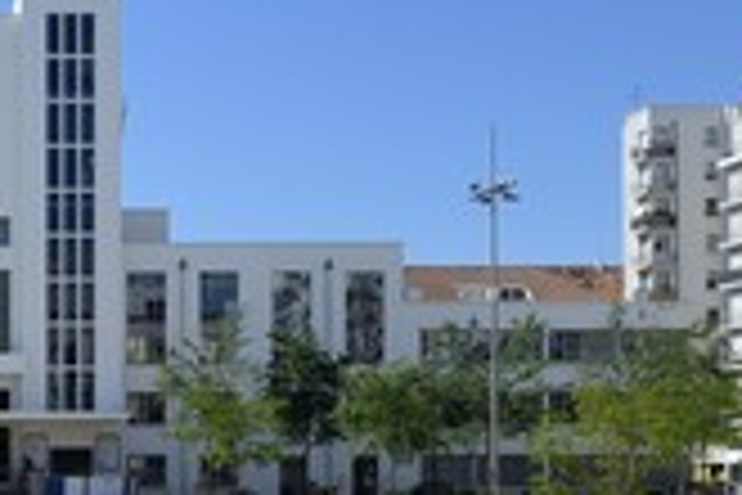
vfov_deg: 21.7
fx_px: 1257
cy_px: 454
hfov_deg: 29.9
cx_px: -49
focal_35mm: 61
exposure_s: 1/320
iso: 200
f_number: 11
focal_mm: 24
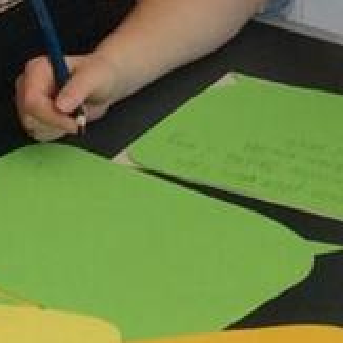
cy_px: -300
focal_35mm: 232
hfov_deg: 7.5
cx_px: 204
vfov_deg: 7.3
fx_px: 2601
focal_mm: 3.3
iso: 32
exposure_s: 1/119
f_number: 2.4
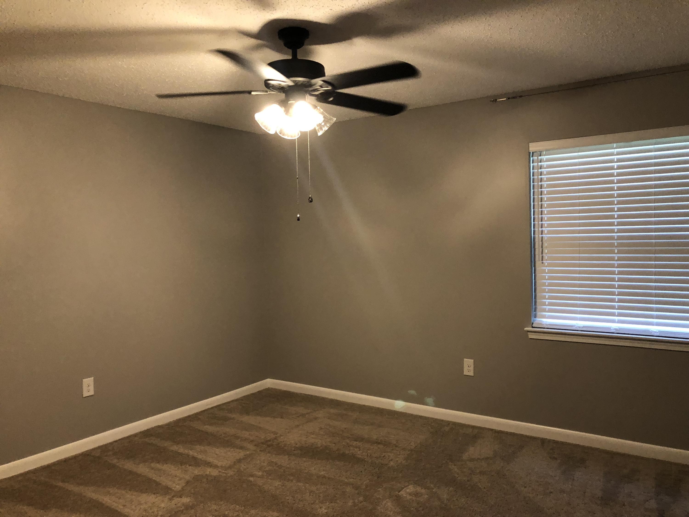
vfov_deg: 49.7
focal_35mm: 28
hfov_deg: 63.4
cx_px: 344
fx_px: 557
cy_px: 258
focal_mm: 3.99
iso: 100
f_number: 1.8
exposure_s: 1/15
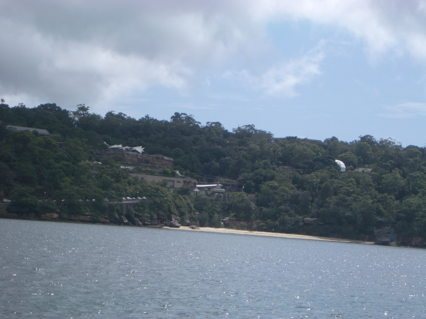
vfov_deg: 16.8
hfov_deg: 22.3
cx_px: 213
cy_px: 160
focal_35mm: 88
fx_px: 1083
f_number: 7
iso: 50
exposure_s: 1/400
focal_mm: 14.6
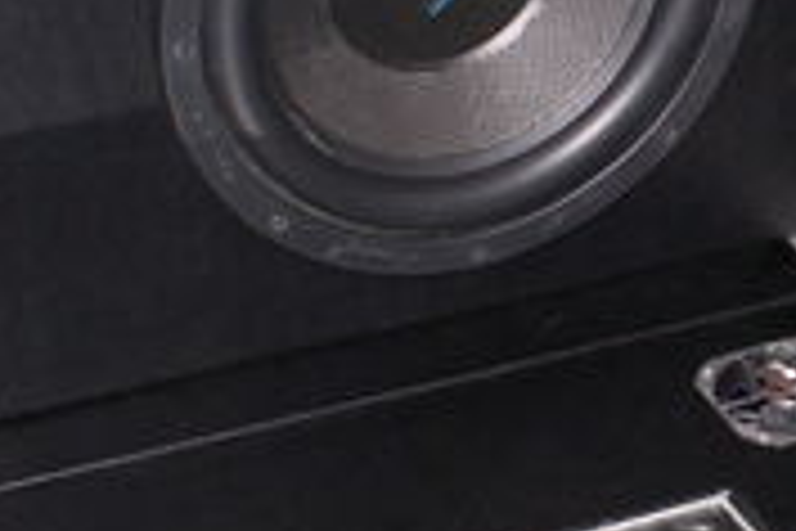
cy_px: 230
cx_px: 814
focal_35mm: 141
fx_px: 3117
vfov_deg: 9.7
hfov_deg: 14.3
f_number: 5.6
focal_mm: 26
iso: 400
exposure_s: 1/60
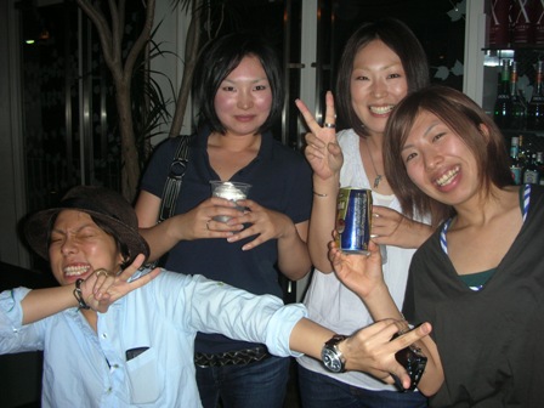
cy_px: 204
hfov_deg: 52.6
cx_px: 272
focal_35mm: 35
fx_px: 550
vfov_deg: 40.7
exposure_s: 1/60.1
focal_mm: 5.8
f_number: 3
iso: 80
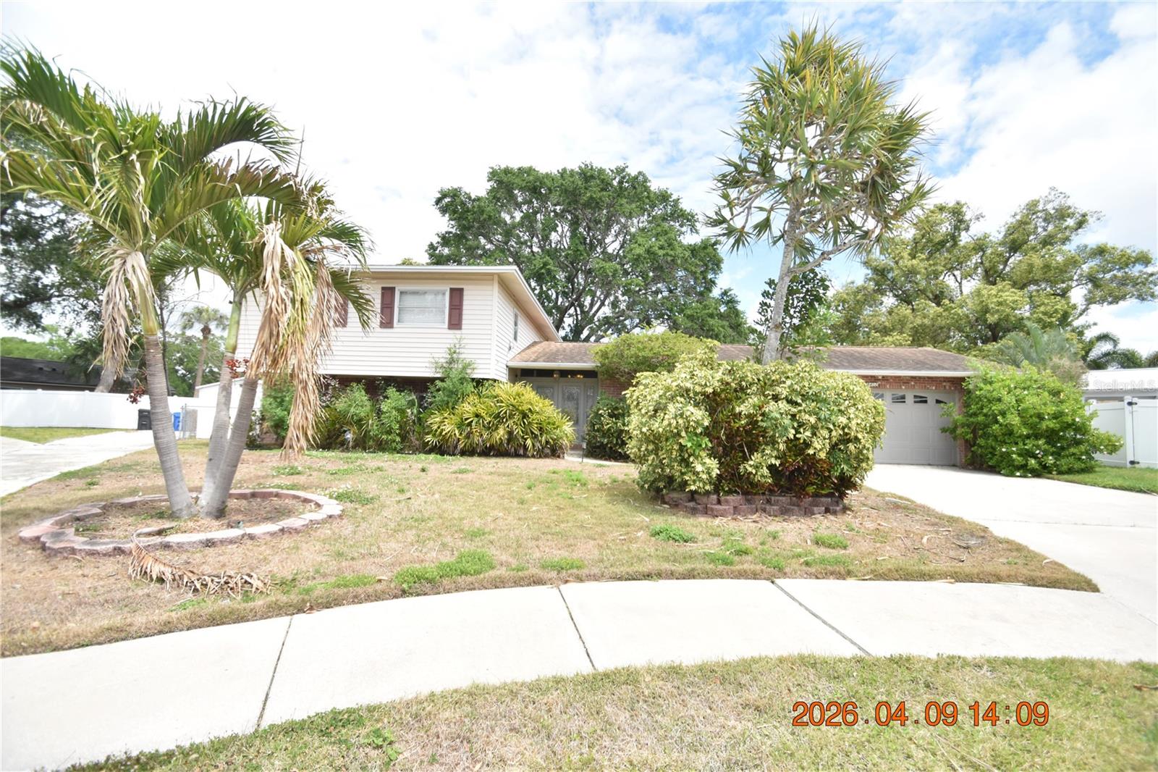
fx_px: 482
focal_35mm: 15
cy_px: 386
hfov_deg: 100.4
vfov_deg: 77.3
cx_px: 579
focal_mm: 10
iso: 800
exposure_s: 1/4000
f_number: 3.5
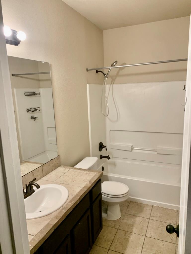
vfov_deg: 67.3
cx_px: 96
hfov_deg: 53.1
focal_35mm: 26
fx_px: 191
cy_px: 127
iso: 80
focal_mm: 4.25
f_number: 1.8
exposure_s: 1/60
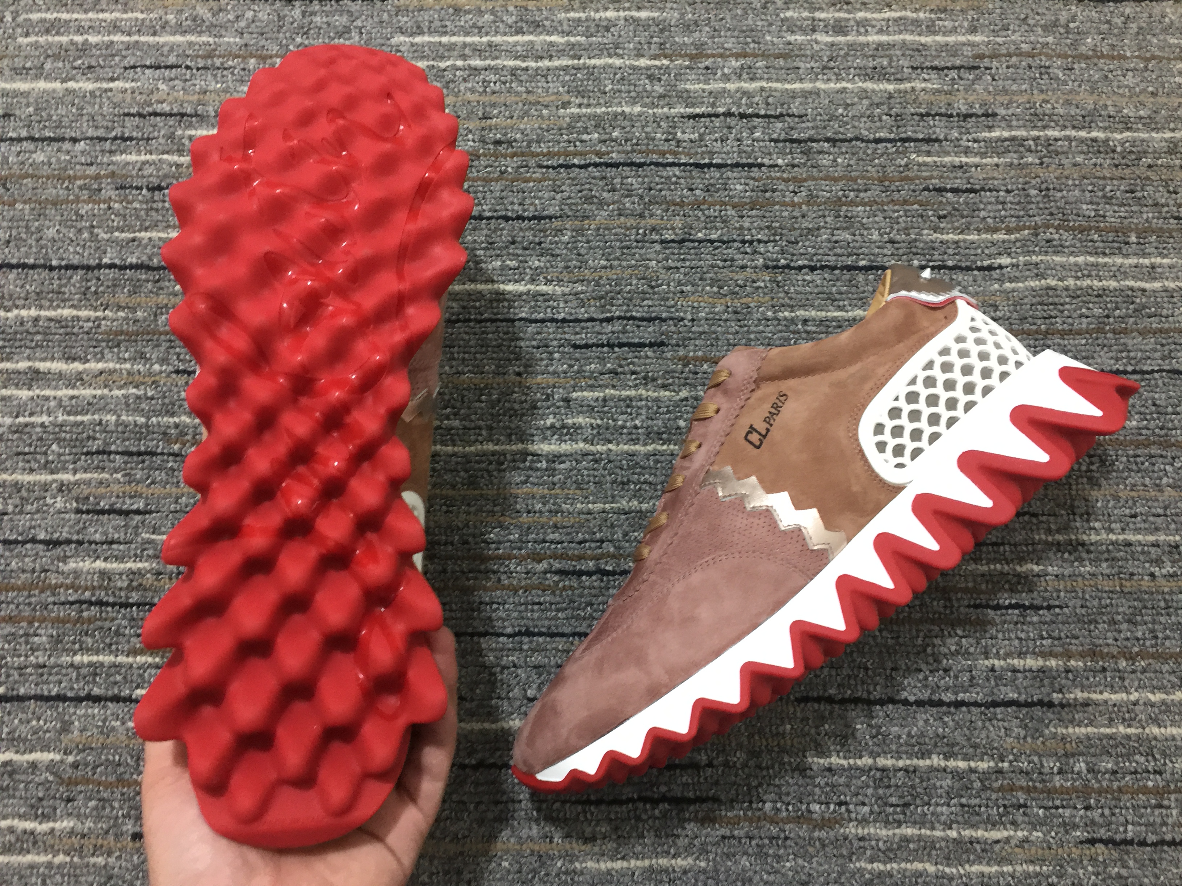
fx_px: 990
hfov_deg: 61.7
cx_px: 591
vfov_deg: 48.2
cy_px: 443
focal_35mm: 29
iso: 100
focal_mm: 4.15
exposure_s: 1/17
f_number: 2.2
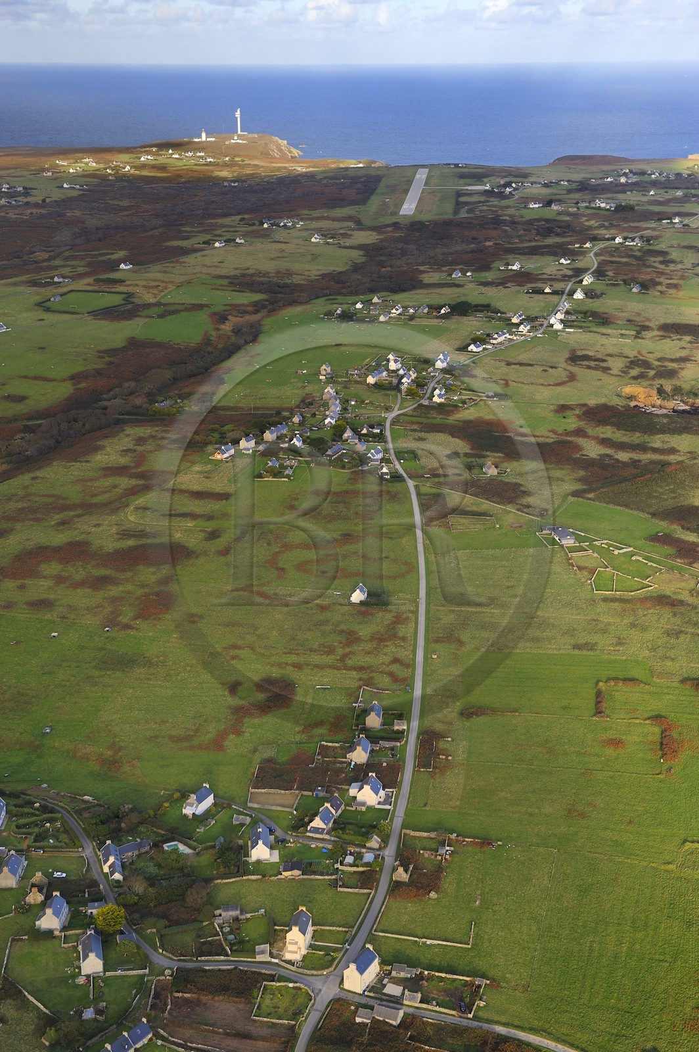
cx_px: 350
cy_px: 526
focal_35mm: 48
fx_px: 1400
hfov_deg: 28.0
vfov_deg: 41.1
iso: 400
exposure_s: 1/1000
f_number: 4
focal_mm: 48
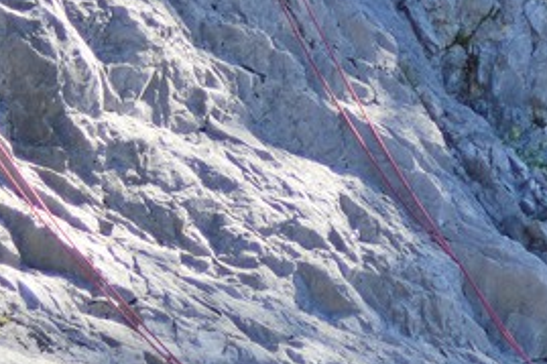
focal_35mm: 400
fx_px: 6074
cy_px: 652
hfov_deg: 5.1
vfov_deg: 3.4
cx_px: 956
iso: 160
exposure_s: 1/320
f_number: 4
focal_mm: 70
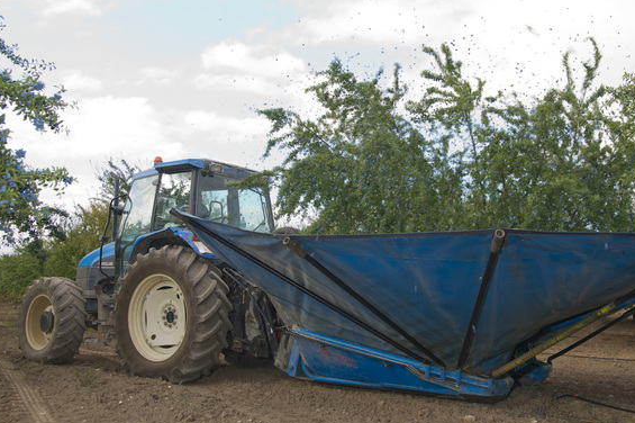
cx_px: 356
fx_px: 635
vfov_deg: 36.8
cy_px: 198
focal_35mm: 36
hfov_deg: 53.0
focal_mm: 28
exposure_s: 1/125
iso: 100
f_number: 5
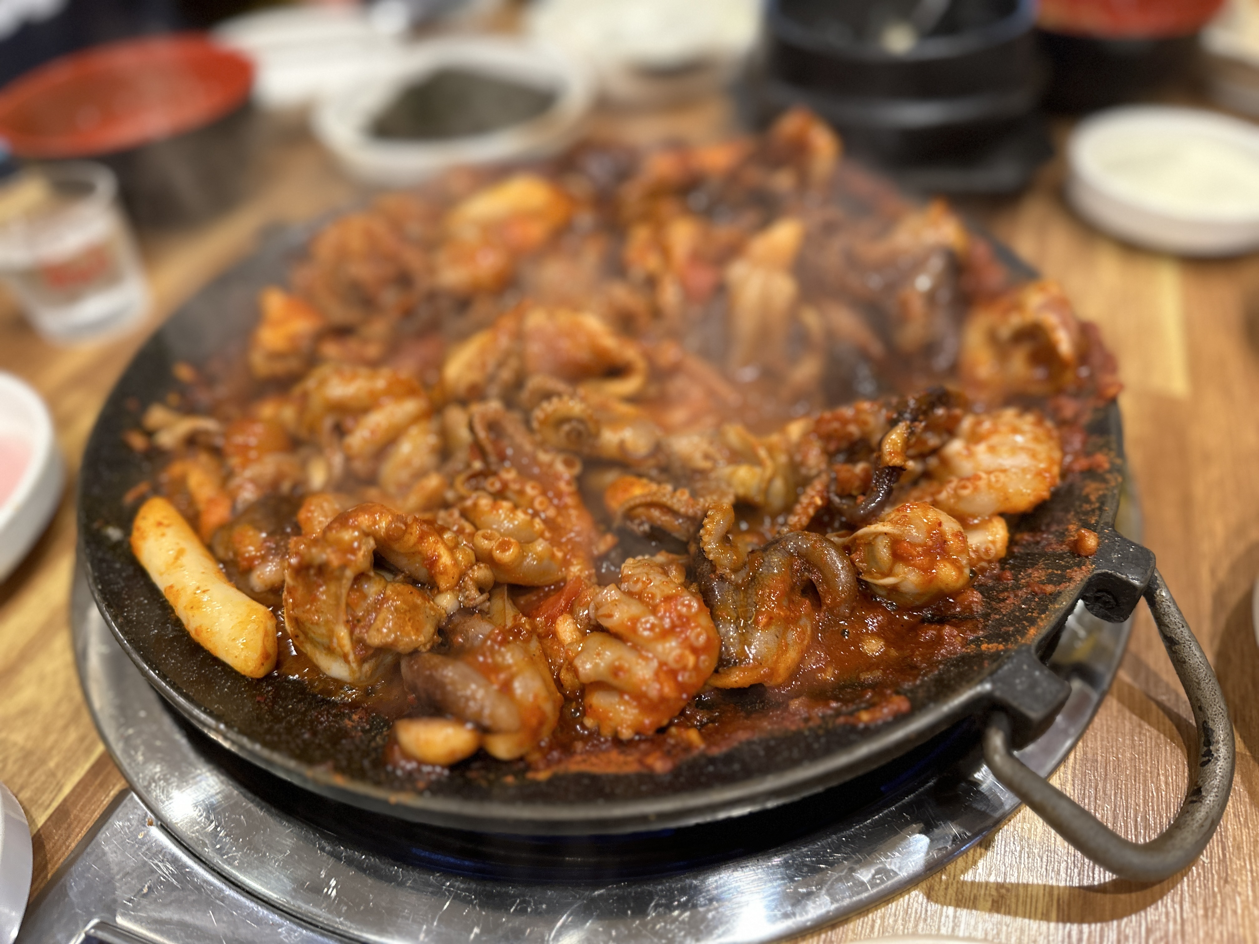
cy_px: 472
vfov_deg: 56.8
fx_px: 873
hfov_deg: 71.6
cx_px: 630
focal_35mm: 24
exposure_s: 1/60
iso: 320
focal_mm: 6.86
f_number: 1.78
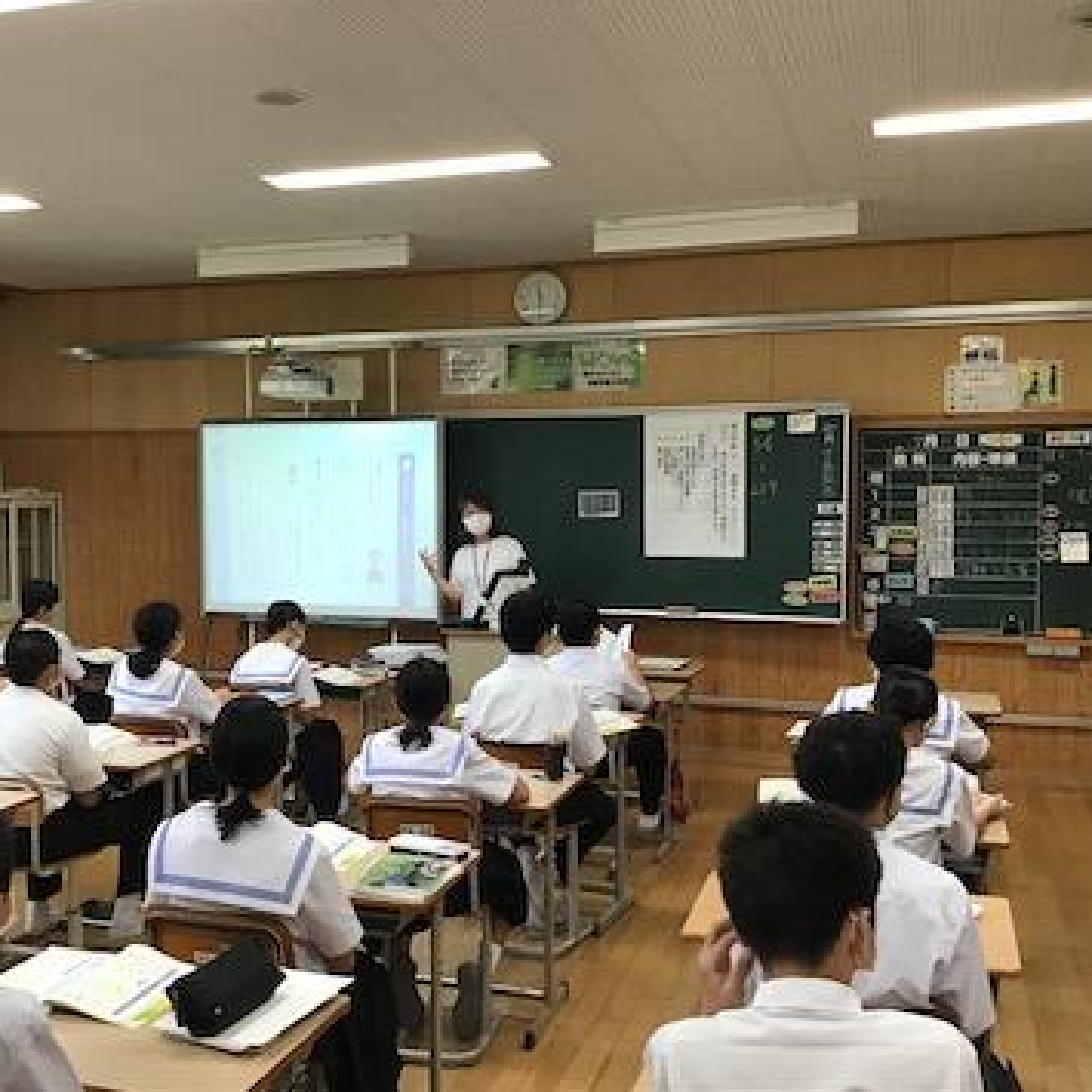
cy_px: 541
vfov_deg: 44.9
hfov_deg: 44.7
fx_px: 1321
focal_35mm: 37
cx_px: 437
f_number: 2.4
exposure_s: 1/30
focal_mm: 3.3
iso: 40
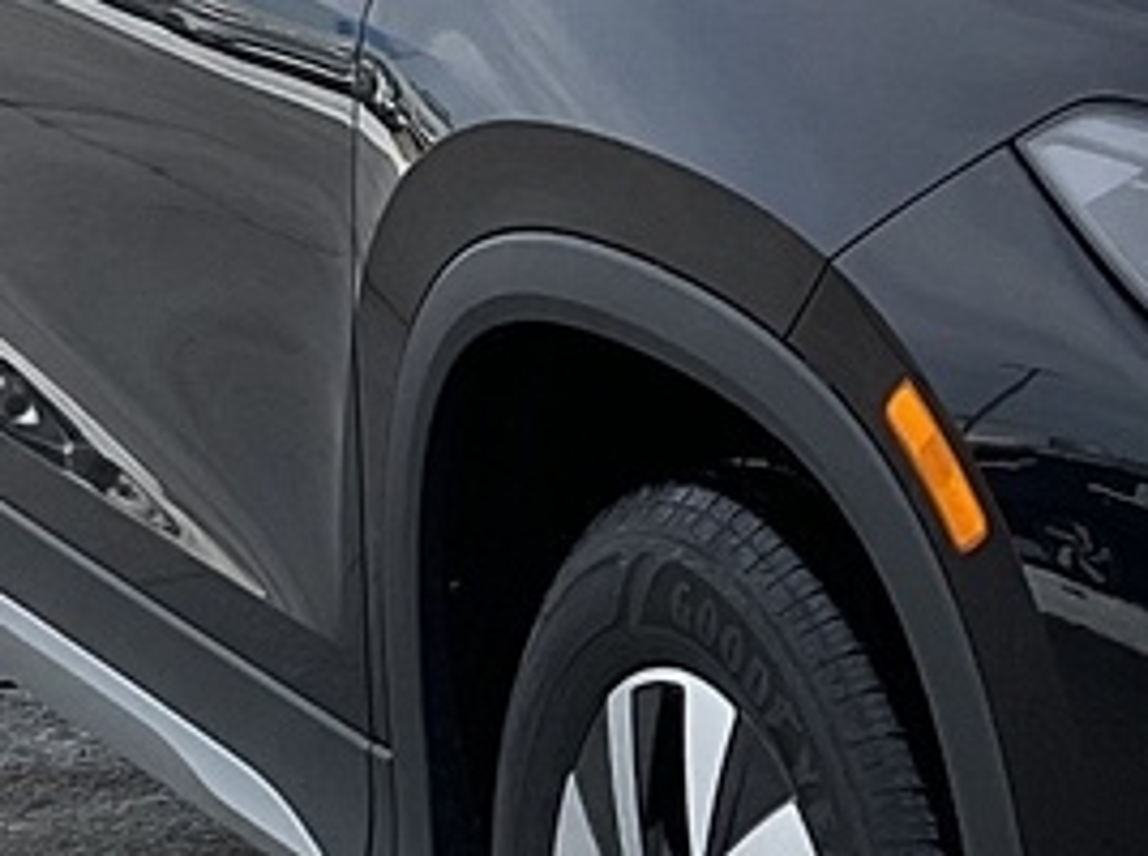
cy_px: 186
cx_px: 1508
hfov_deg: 16.7
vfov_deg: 13.2
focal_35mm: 111
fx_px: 3675
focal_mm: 3
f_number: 1.8
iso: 16
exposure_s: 1/855
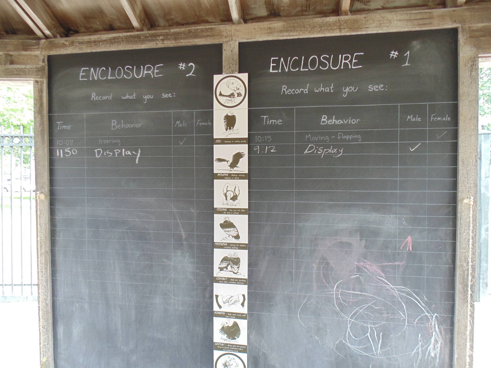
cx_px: 246
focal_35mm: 22
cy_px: 184
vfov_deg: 61.1
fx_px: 312
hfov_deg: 76.4
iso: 100
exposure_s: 1/30
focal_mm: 4
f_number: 3.1
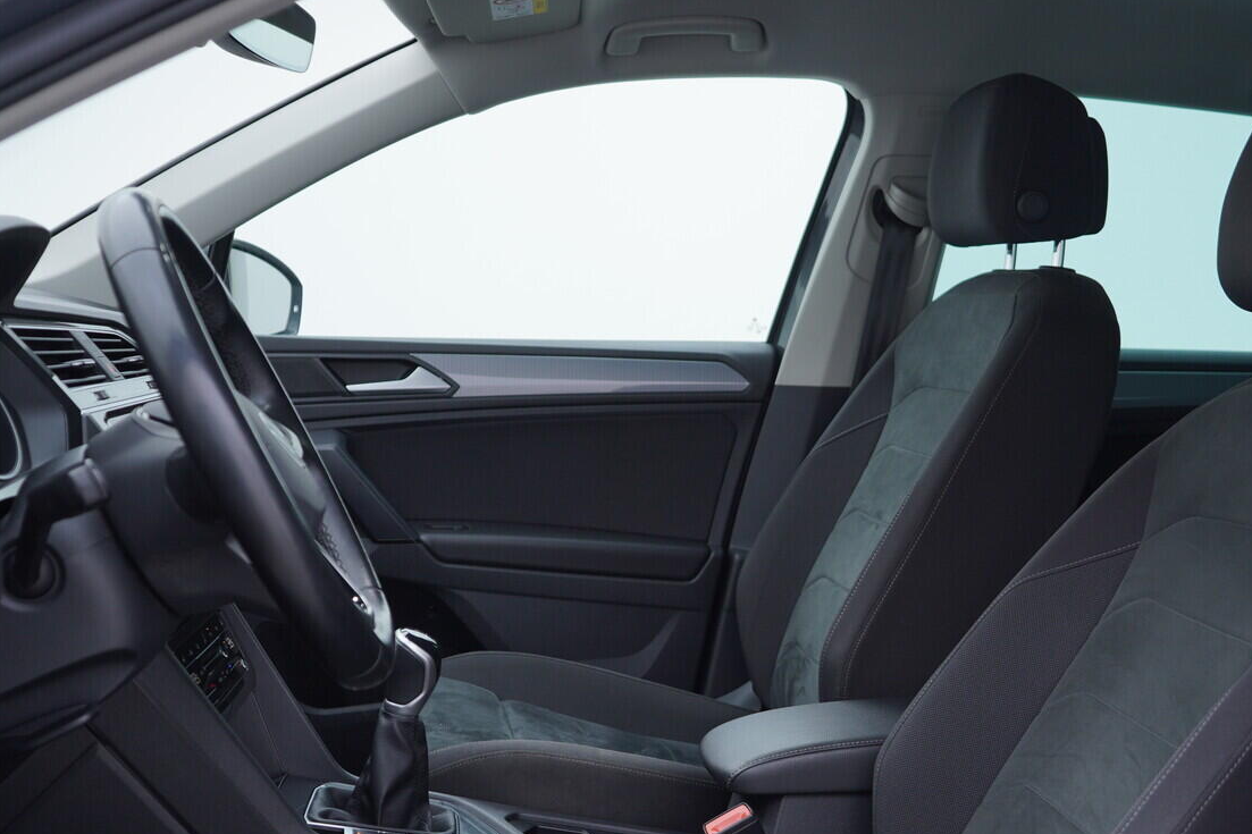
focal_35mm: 47
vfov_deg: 28.5
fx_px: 1634
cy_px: 523
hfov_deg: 41.6
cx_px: 778
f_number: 3.2
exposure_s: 1/50
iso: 125
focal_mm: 24
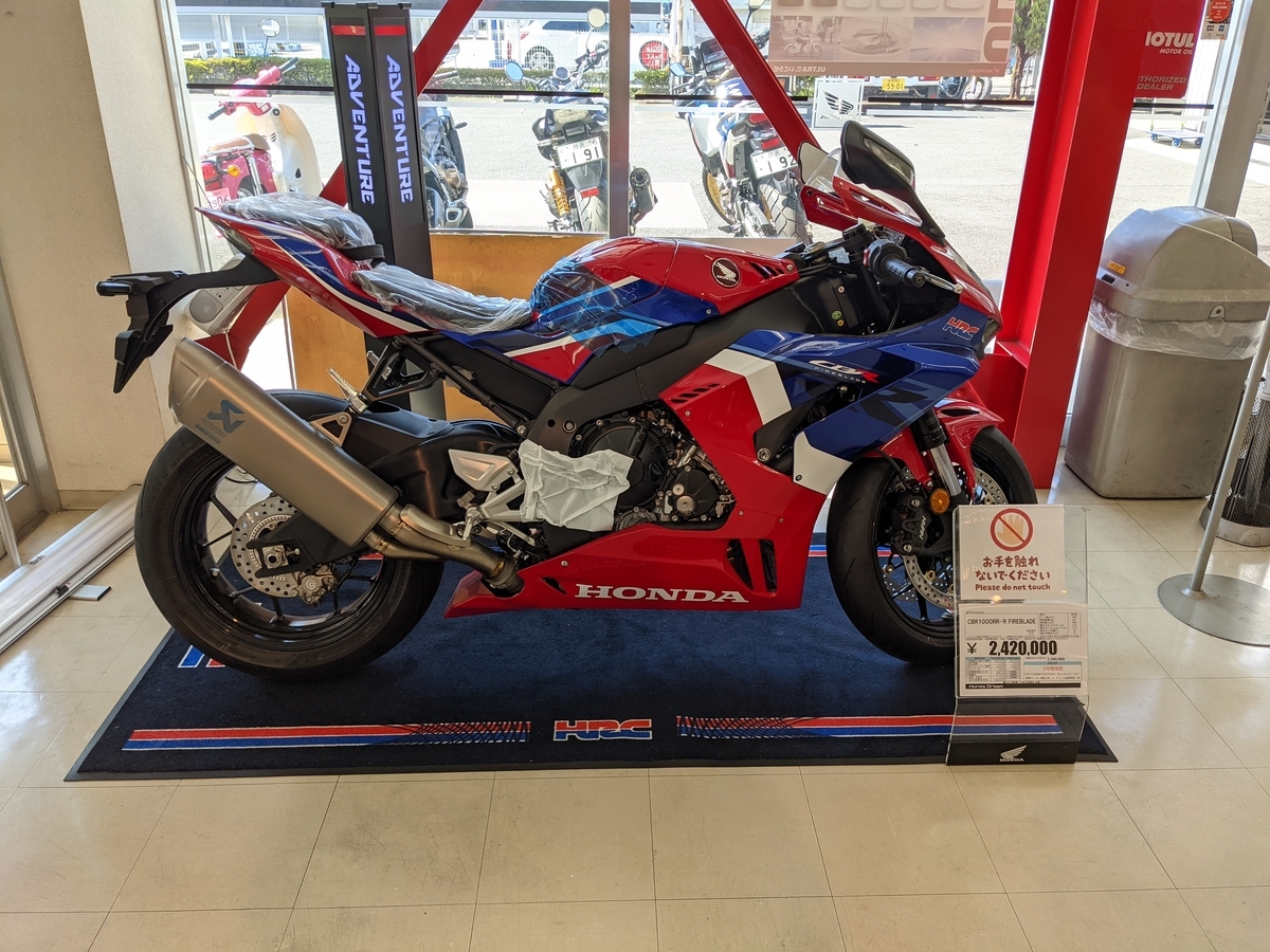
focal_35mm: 27
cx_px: 635
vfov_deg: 51.4
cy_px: 476
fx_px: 991
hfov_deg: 65.3
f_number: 1.73
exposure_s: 1/275
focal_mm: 4.38
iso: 44
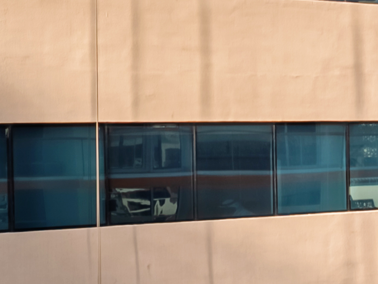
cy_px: 133
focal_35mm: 88
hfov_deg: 9.4
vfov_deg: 16.8
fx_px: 961
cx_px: 1336
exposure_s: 1/3200
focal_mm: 12
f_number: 8
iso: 100
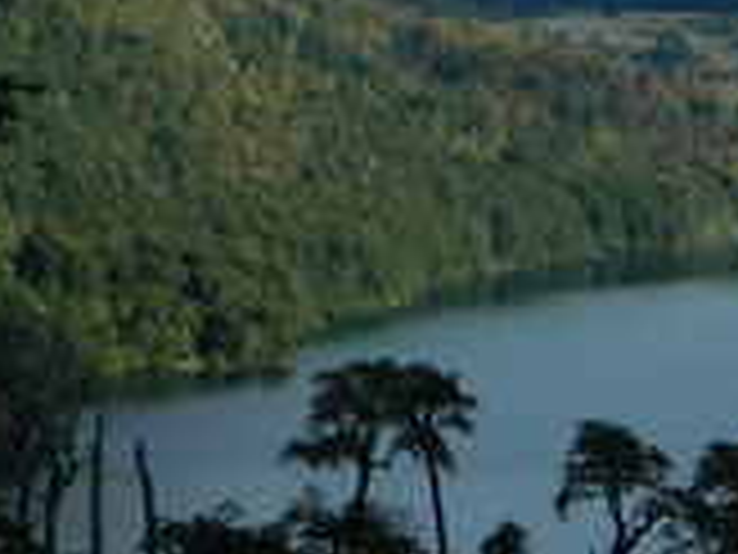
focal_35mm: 342
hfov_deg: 5.7
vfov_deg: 4.3
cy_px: -360
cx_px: 1305
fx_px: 7291
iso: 80
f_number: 4
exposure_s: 1/640
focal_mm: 12.6
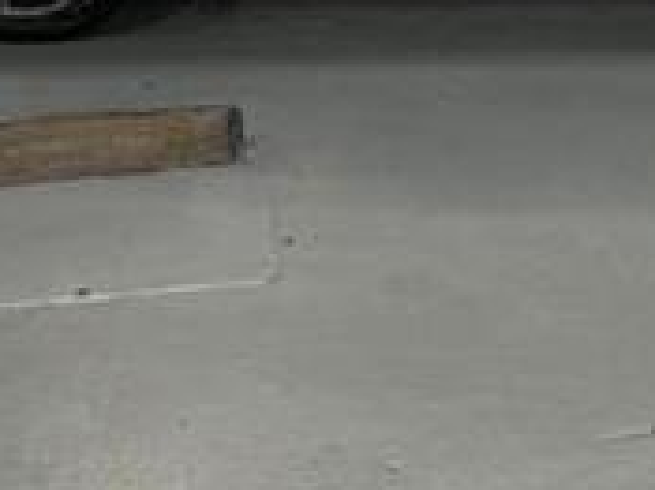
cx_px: 573
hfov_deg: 25.3
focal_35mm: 75
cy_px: -56
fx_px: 1418
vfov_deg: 18.8
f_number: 1.5
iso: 80
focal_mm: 5.7
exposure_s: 1/60
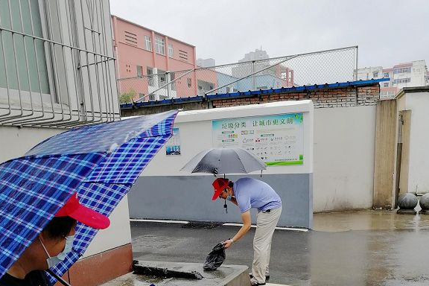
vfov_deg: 32.0
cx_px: 219
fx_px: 465
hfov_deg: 49.6
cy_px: 274
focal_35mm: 39
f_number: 2.2
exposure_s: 1/182
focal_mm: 3.95
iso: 50
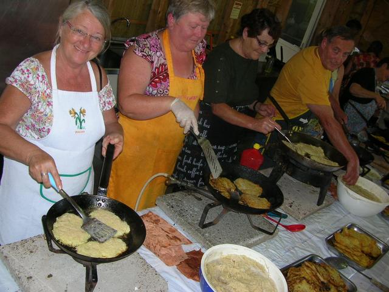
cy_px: 146
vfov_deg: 40.7
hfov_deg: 52.6
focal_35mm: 35
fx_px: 393
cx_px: 194
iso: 51
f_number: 2.8
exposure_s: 1/60.1
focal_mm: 5.8
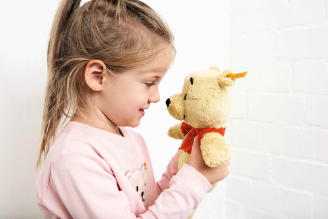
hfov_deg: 54.4
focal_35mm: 35
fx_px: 319
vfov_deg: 37.9
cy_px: 110
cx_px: 164
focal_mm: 35
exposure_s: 1/250
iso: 100
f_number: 11
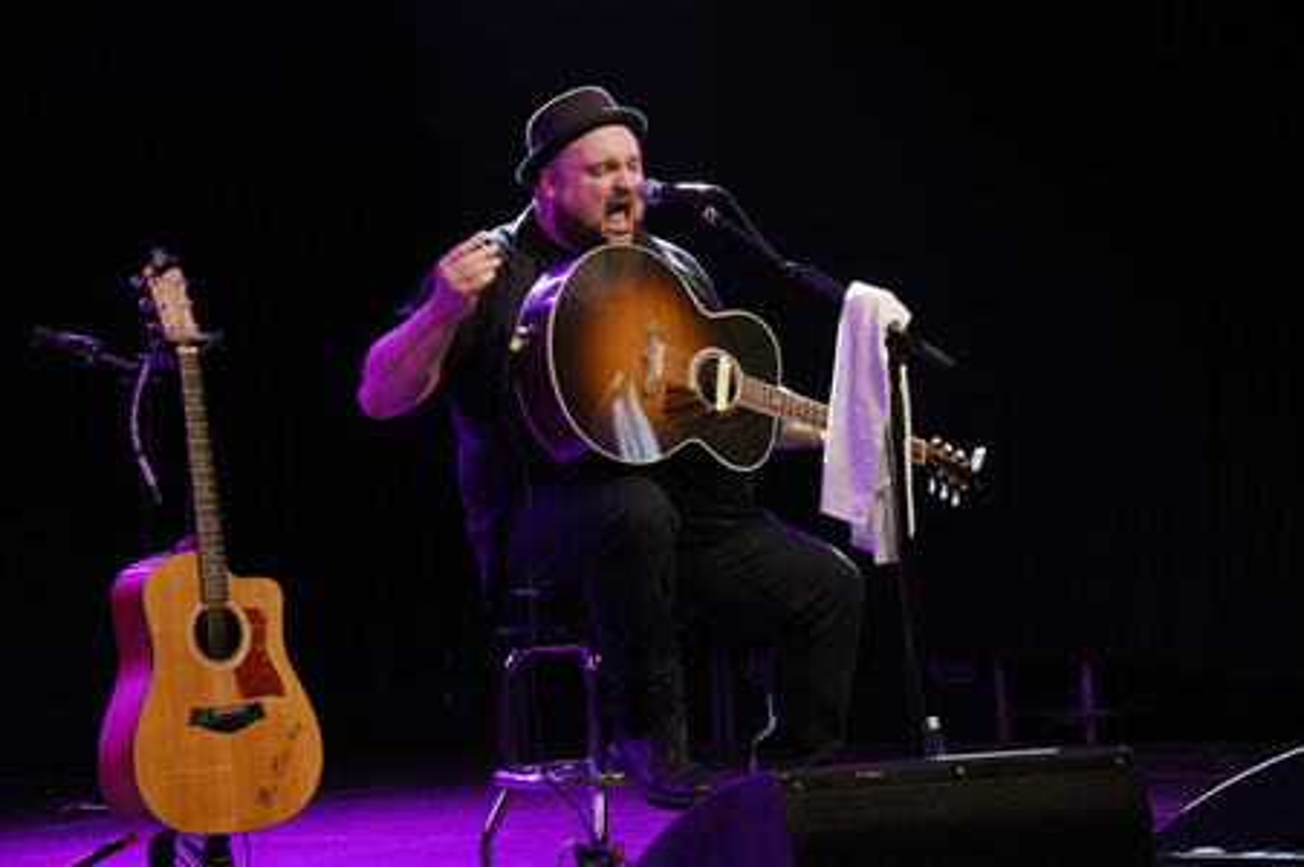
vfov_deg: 11.4
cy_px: 434
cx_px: 652
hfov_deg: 17.1
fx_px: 4343
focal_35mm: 120
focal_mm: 120
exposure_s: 1/60
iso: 800
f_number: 7.1
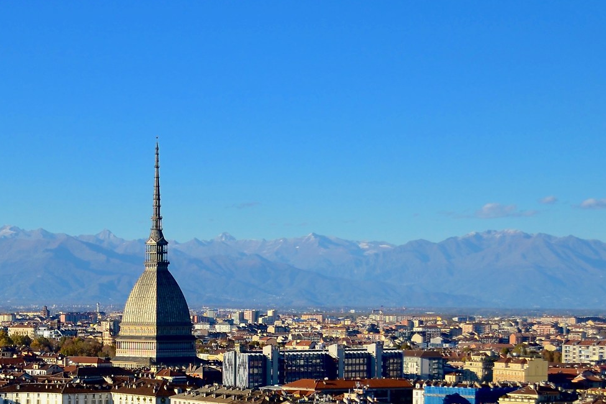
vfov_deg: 14.1
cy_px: 352
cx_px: -37
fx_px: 1616
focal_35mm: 96
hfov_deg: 20.4
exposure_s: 1/640
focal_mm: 26
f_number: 4.5
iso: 100
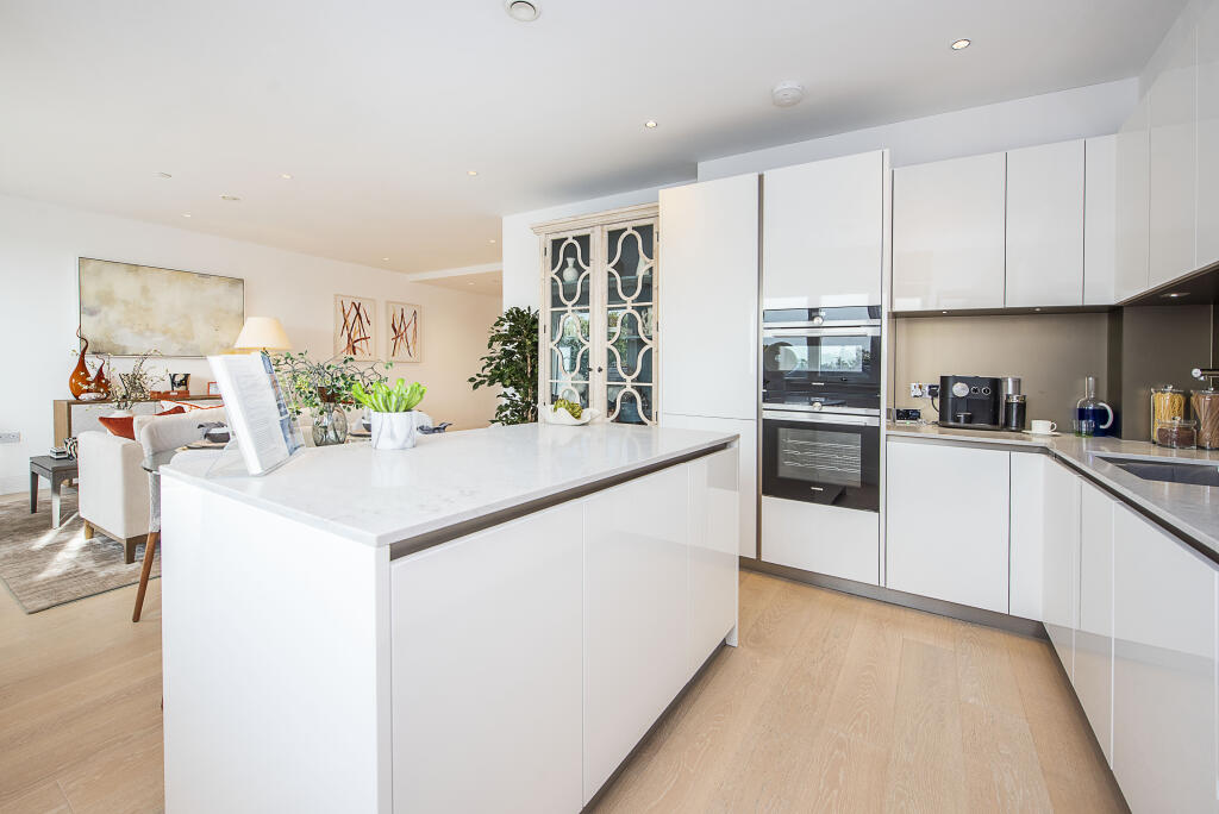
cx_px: 610
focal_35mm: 14
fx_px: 474
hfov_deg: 104.2
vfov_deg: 81.3
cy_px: 407
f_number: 7.1
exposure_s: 1/60
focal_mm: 14
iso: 320
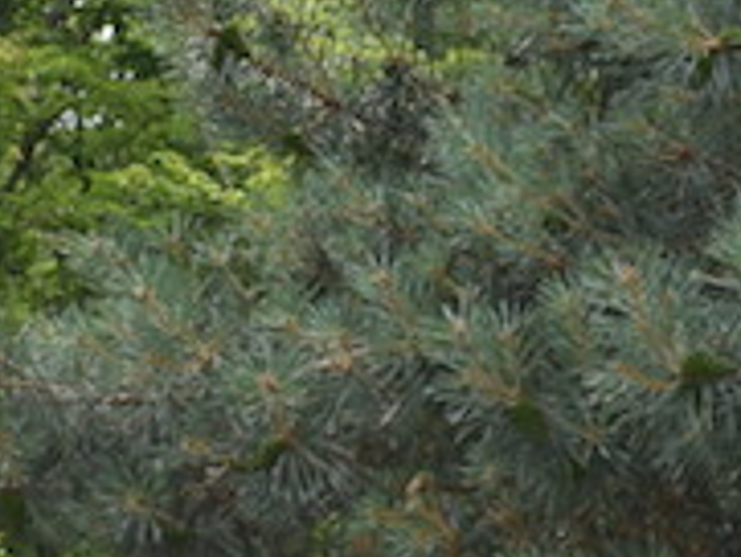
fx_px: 5471
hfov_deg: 7.7
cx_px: 418
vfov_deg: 5.8
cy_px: 735
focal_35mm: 255
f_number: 6.3
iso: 100
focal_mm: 25
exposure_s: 1/160
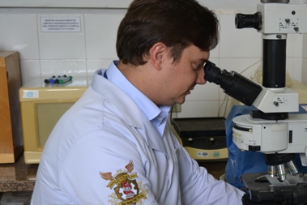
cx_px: 258
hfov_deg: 27.7
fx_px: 606
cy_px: 156
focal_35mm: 71
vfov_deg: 19.1
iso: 400
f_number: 4.5
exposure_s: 1/60
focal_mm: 28
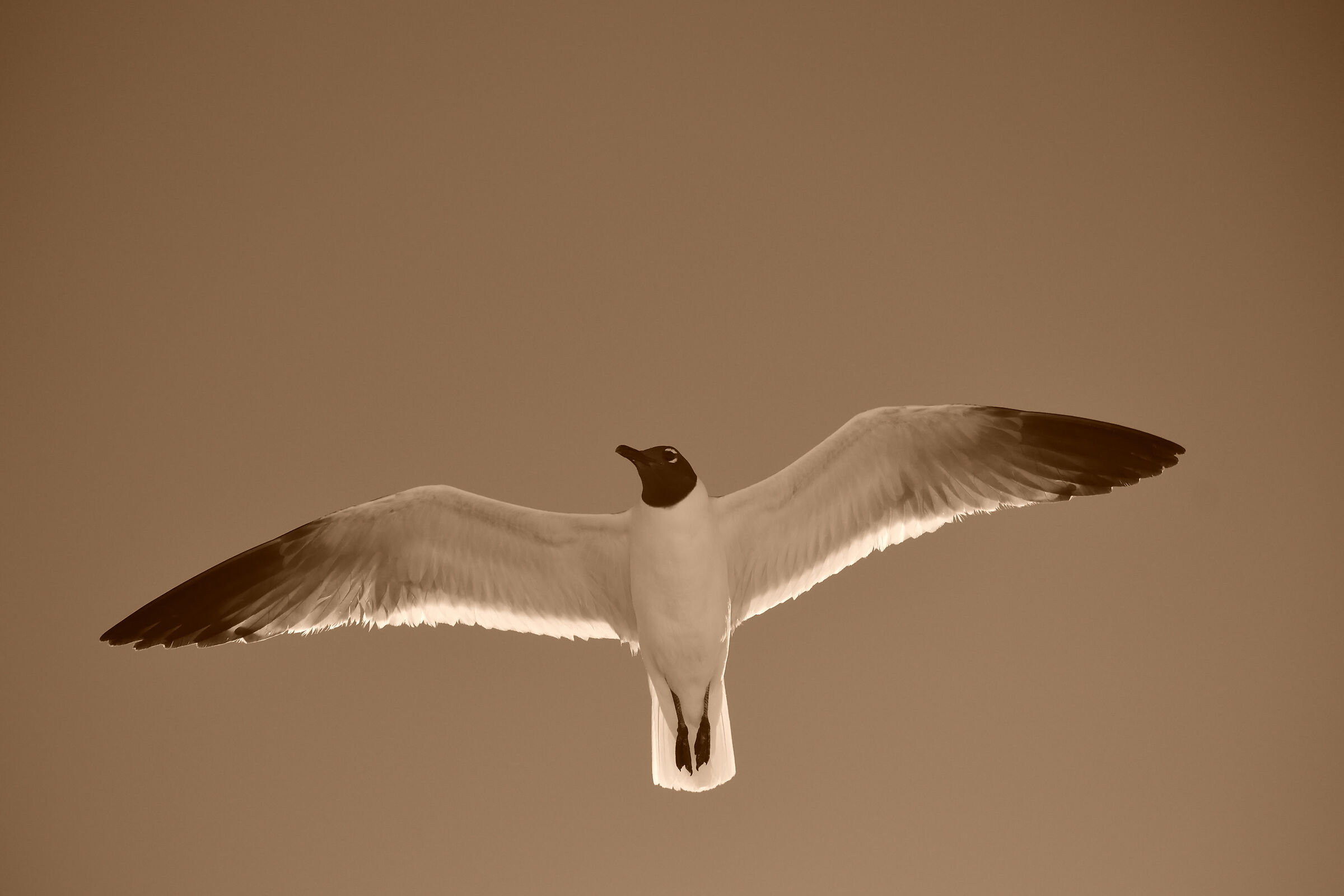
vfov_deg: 9.9
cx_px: 672
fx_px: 5152
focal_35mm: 138
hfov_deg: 14.9
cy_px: 448
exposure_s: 1/2000
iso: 400
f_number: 7.1
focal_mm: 92
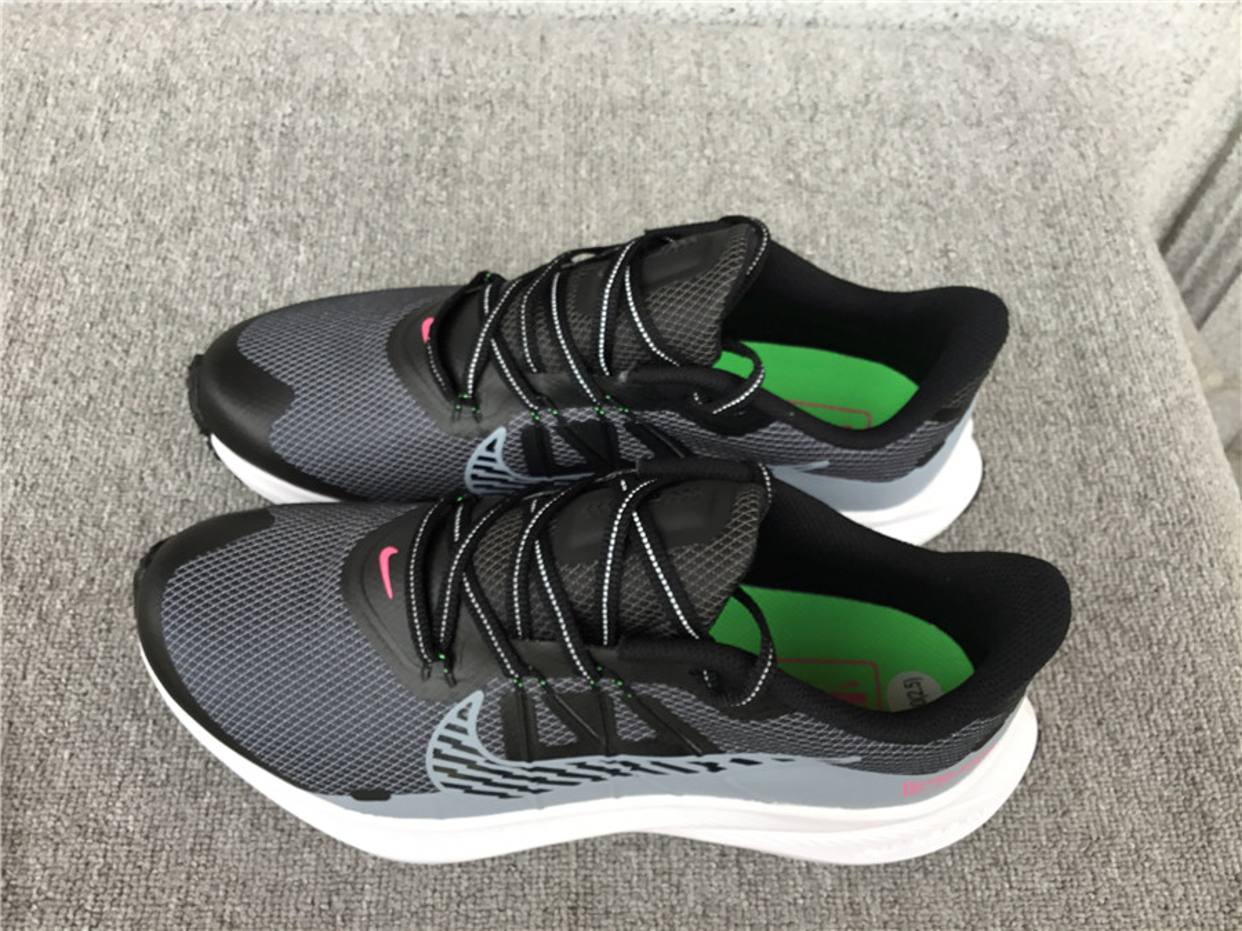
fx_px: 1112
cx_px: 621
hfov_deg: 58.4
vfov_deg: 45.4
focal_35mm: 31
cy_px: 466
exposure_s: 1/50
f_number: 2.4
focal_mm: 3.3
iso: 32
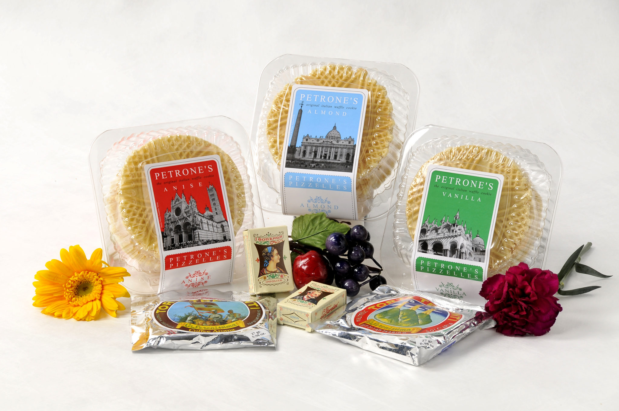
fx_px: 3349
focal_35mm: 195
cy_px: 206
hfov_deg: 10.6
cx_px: 310
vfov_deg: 7.0
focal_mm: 130
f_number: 14
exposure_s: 1/200
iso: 200
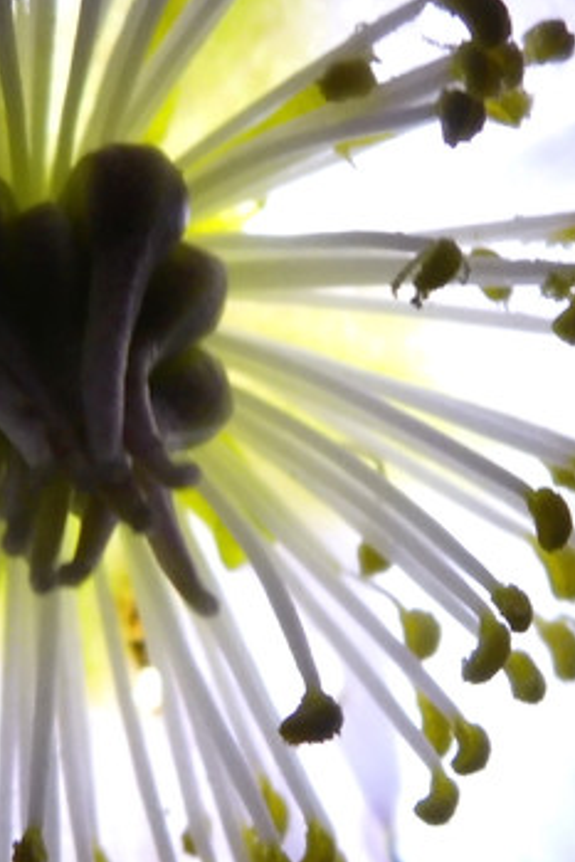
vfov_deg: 16.4
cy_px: 458
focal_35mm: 125
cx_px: 114
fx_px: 2992
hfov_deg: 10.9
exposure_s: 1/60
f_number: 3.3
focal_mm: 4.9
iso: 200
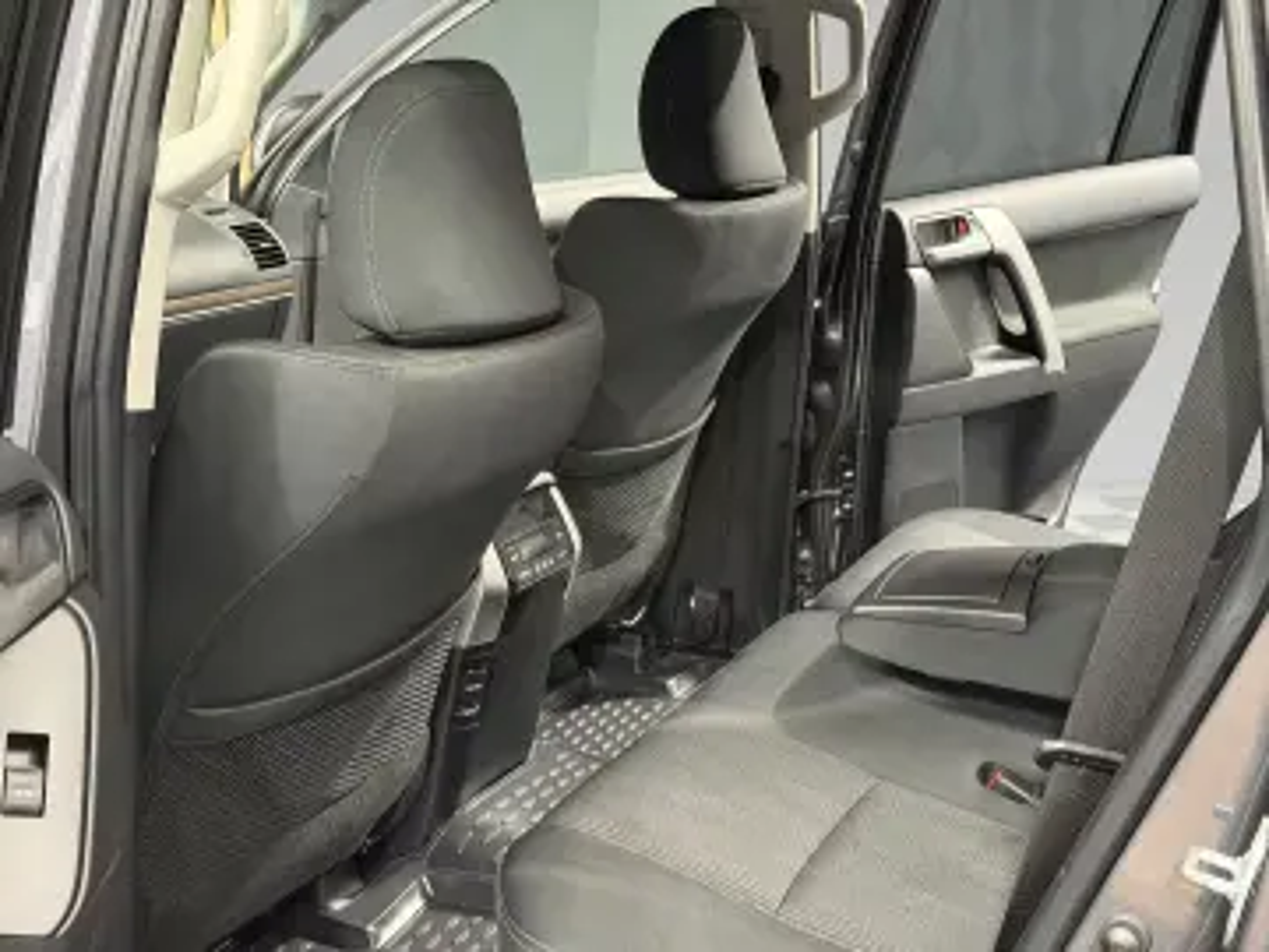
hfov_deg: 39.7
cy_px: 476
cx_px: 634
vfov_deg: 30.3
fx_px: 1760
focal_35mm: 48
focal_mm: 6.76
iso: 500
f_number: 1.78
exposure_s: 1/25
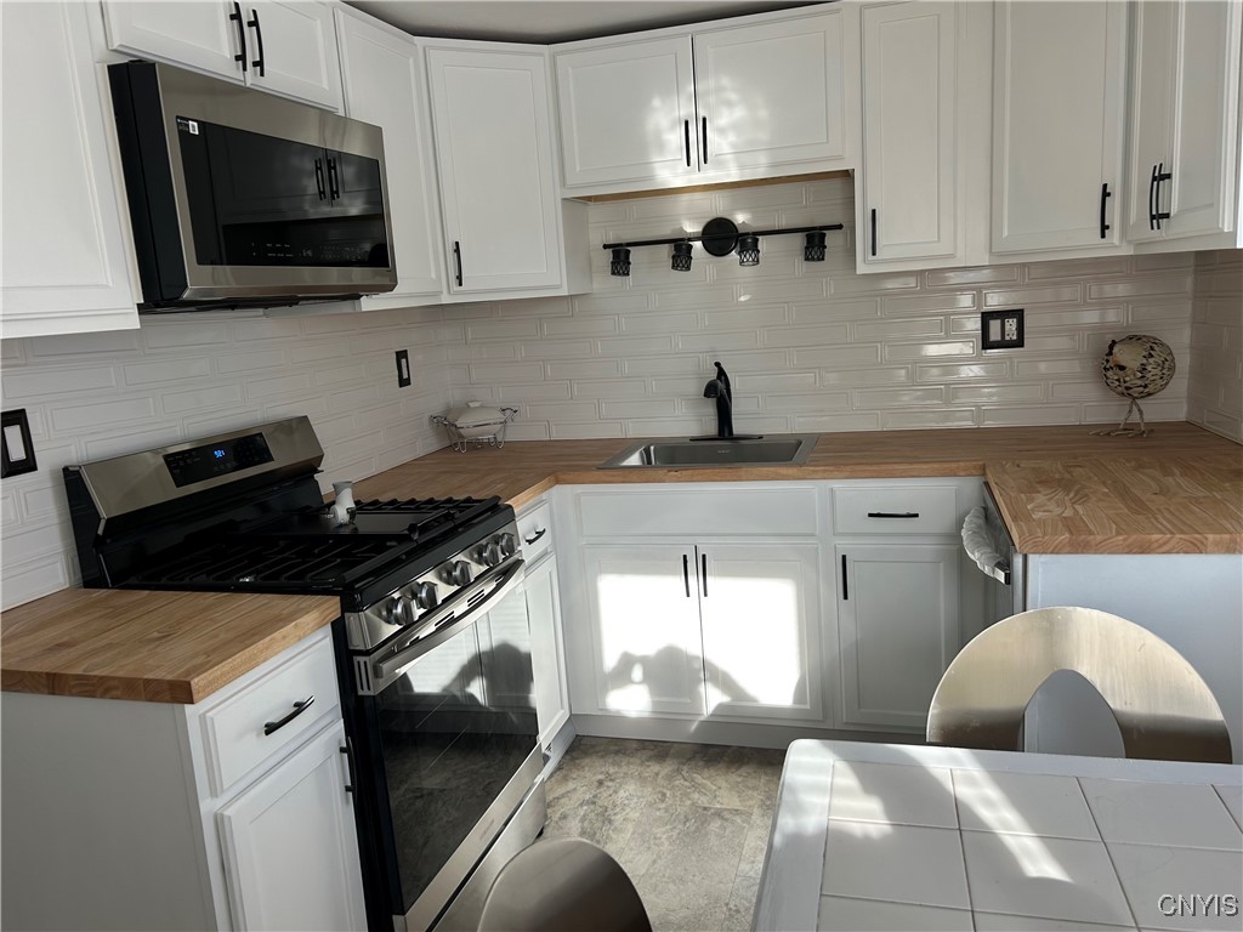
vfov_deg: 53.1
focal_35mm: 26
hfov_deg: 67.3
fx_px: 934
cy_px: 466
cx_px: 622
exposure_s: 1/270
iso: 40
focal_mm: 5.7
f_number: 1.5
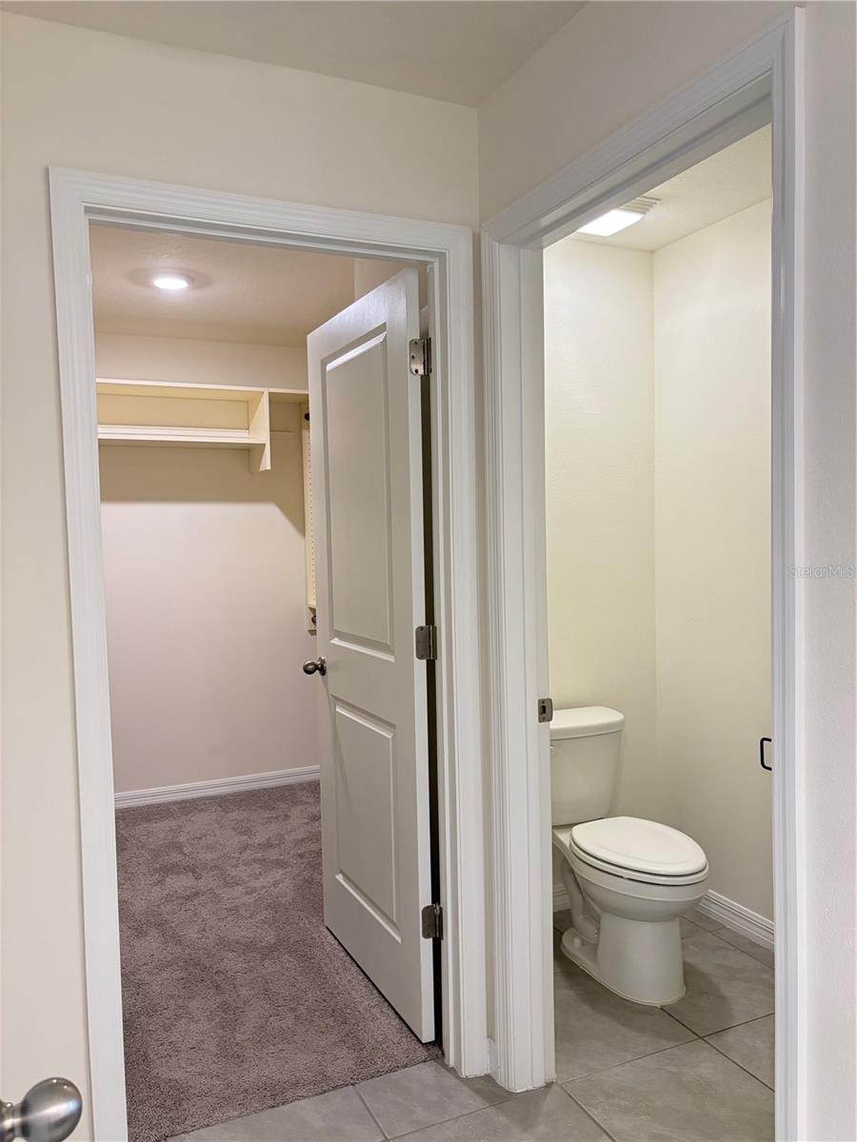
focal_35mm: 26
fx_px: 858
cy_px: 571
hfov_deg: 53.1
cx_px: 428
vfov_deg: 67.3
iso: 250
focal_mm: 5.96
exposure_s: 1/60
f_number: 1.6
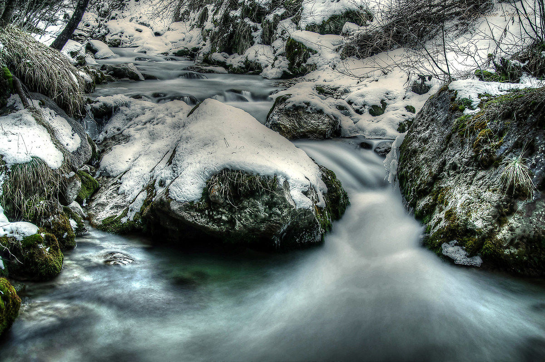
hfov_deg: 46.4
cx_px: 272
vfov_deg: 31.8
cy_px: 181
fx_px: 635
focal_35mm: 42
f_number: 7.1
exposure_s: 8
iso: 200
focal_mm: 28
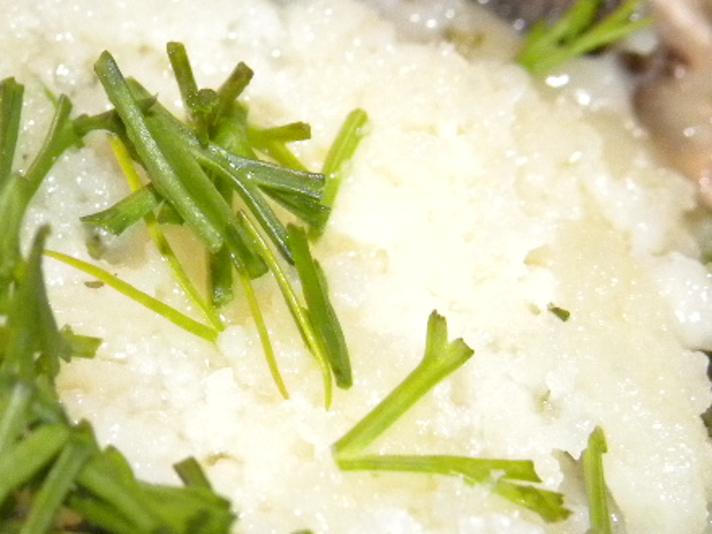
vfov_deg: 6.7
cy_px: 405
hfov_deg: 9.0
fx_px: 4546
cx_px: 303
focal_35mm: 221
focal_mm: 16.9
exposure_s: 1/30
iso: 400
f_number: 4
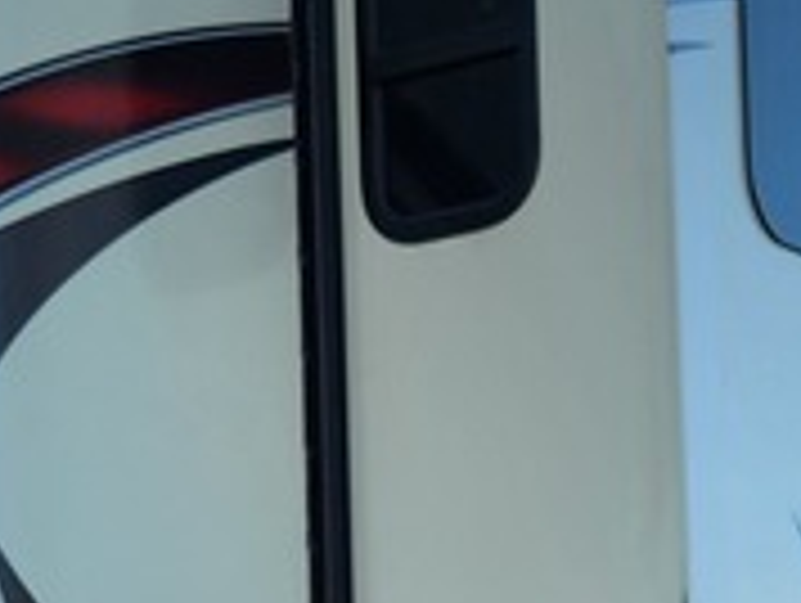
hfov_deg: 15.3
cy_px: 778
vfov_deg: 11.2
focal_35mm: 129
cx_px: 482
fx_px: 2989
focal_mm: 5.4
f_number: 1.8
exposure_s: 1/917
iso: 20
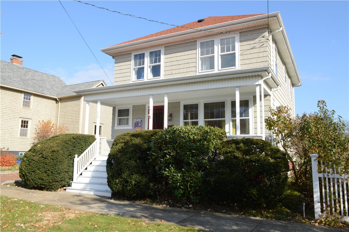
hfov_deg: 67.4
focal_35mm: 27
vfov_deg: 47.8
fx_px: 261
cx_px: 174
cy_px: 116
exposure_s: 1/200
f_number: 16
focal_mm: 18
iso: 500
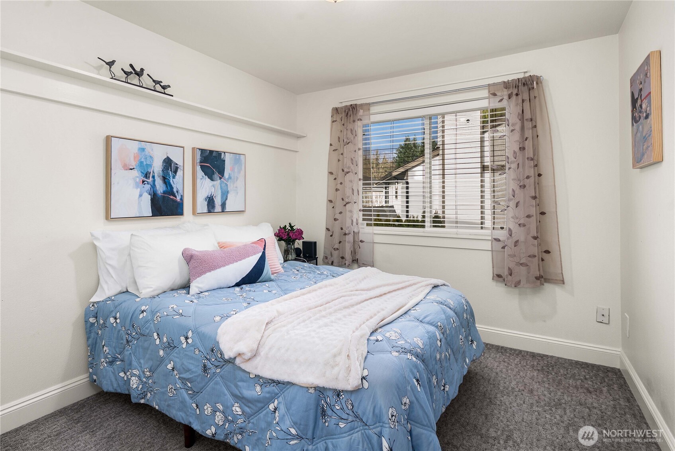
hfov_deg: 93.2
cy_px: 226
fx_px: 319
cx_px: 338
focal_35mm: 17
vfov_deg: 70.5
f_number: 7.1
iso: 80
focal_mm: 17
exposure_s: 1/80
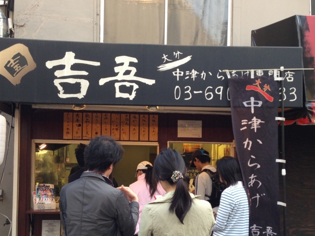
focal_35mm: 44
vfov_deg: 32.7
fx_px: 400
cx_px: 138
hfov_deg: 42.9
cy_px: 151
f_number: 2.4
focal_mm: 4.13
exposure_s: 1/40
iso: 64
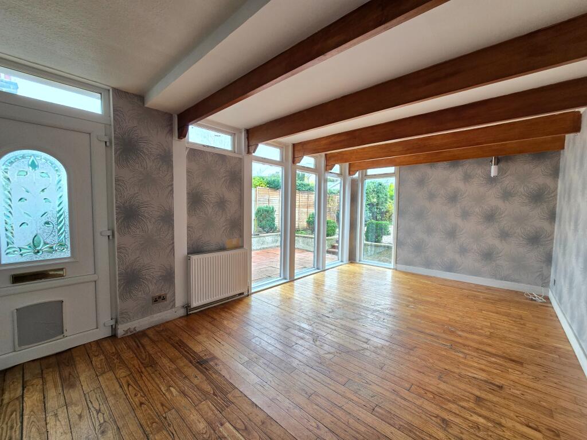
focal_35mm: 13
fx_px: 220
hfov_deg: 106.2
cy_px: 220
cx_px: 294
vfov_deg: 89.9
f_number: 2.2
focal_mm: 2.2
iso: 100
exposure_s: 1/50
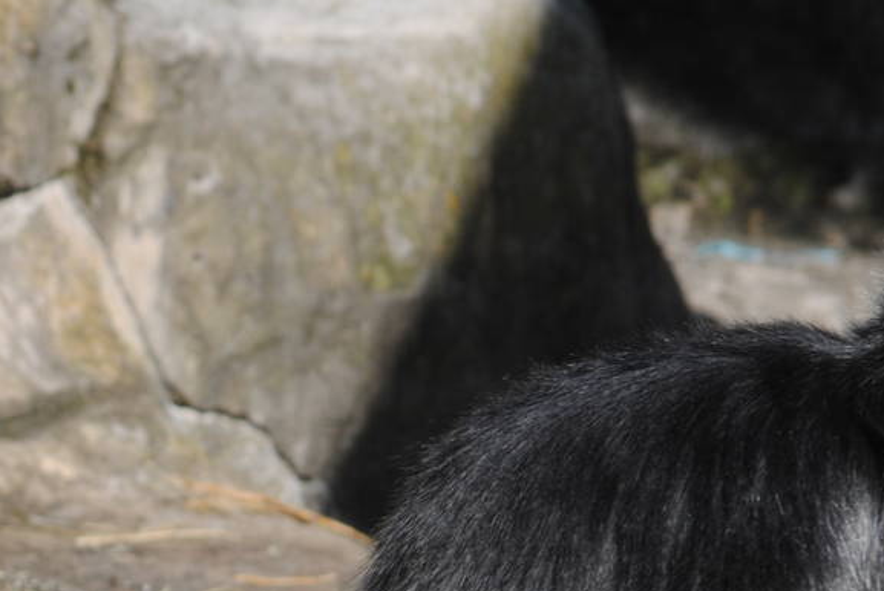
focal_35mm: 499
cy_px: 746
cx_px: 135
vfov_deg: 2.8
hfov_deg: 4.1
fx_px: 12265
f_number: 5.6
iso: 110
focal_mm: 120
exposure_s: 1/500
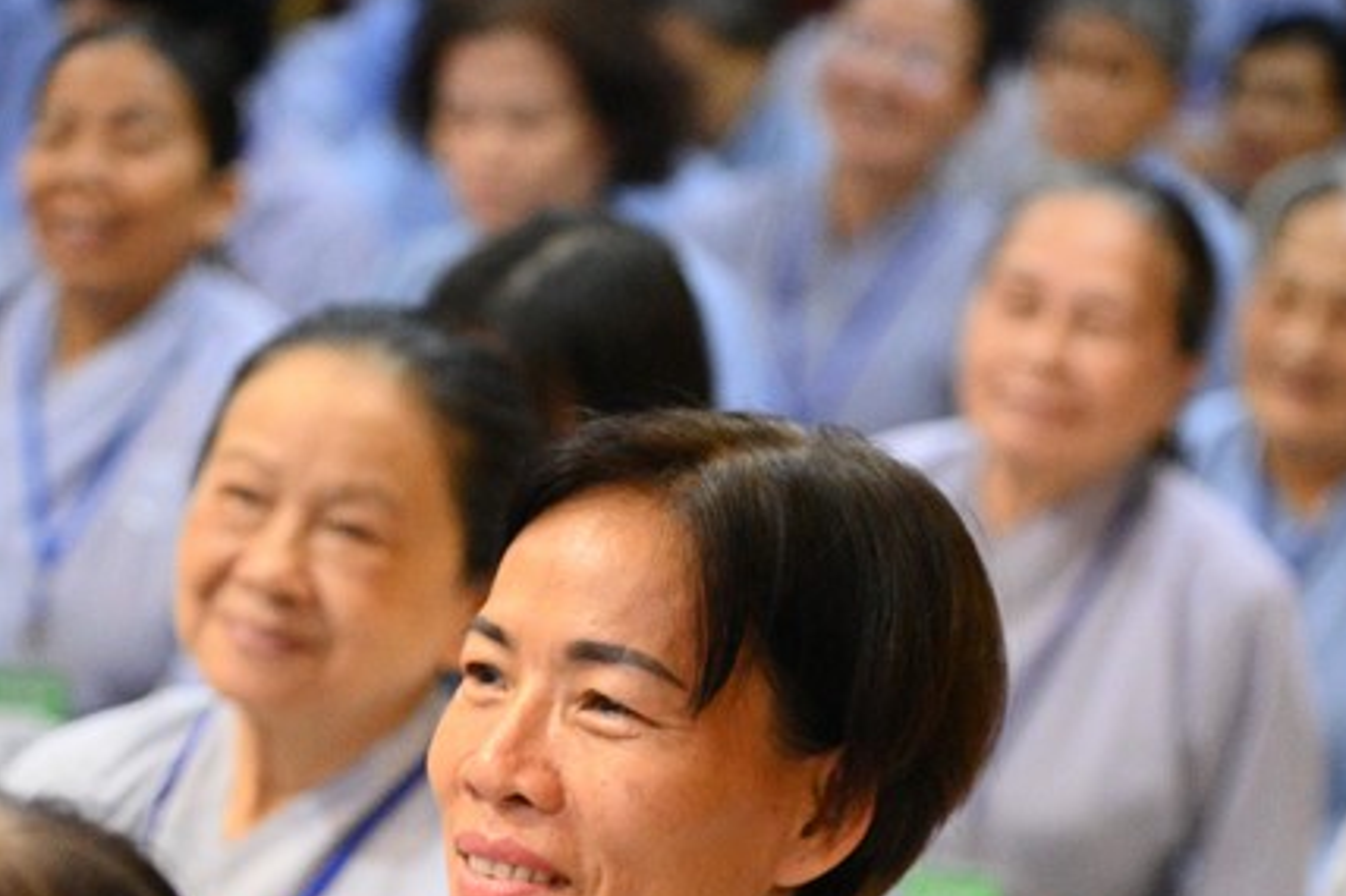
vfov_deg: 7.5
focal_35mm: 182
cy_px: 905
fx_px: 6802
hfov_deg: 11.3
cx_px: 676
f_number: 4
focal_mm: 120
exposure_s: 1/160
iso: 20000
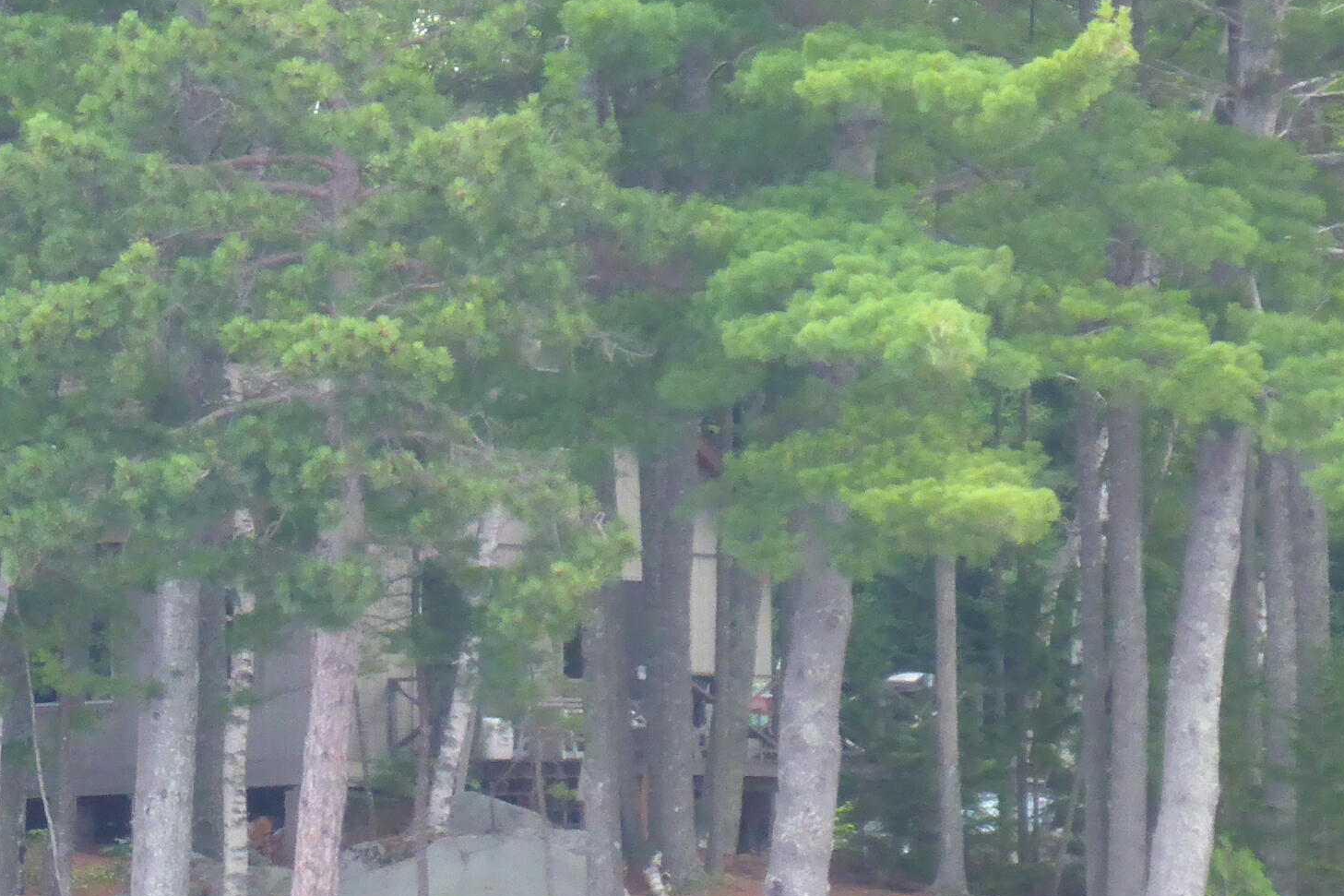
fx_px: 11273
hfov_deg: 6.8
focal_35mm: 302
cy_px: 707
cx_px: 480
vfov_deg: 4.5
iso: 400
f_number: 5.9
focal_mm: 22.8
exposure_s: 1/40
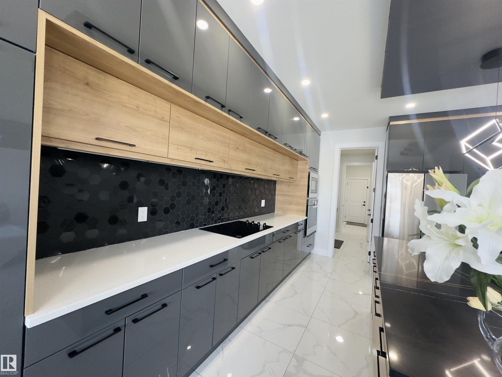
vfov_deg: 85.7
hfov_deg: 102.1
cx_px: 251
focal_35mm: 14
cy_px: 188
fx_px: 203
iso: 320
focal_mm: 2.22
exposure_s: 1/120
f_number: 2.2
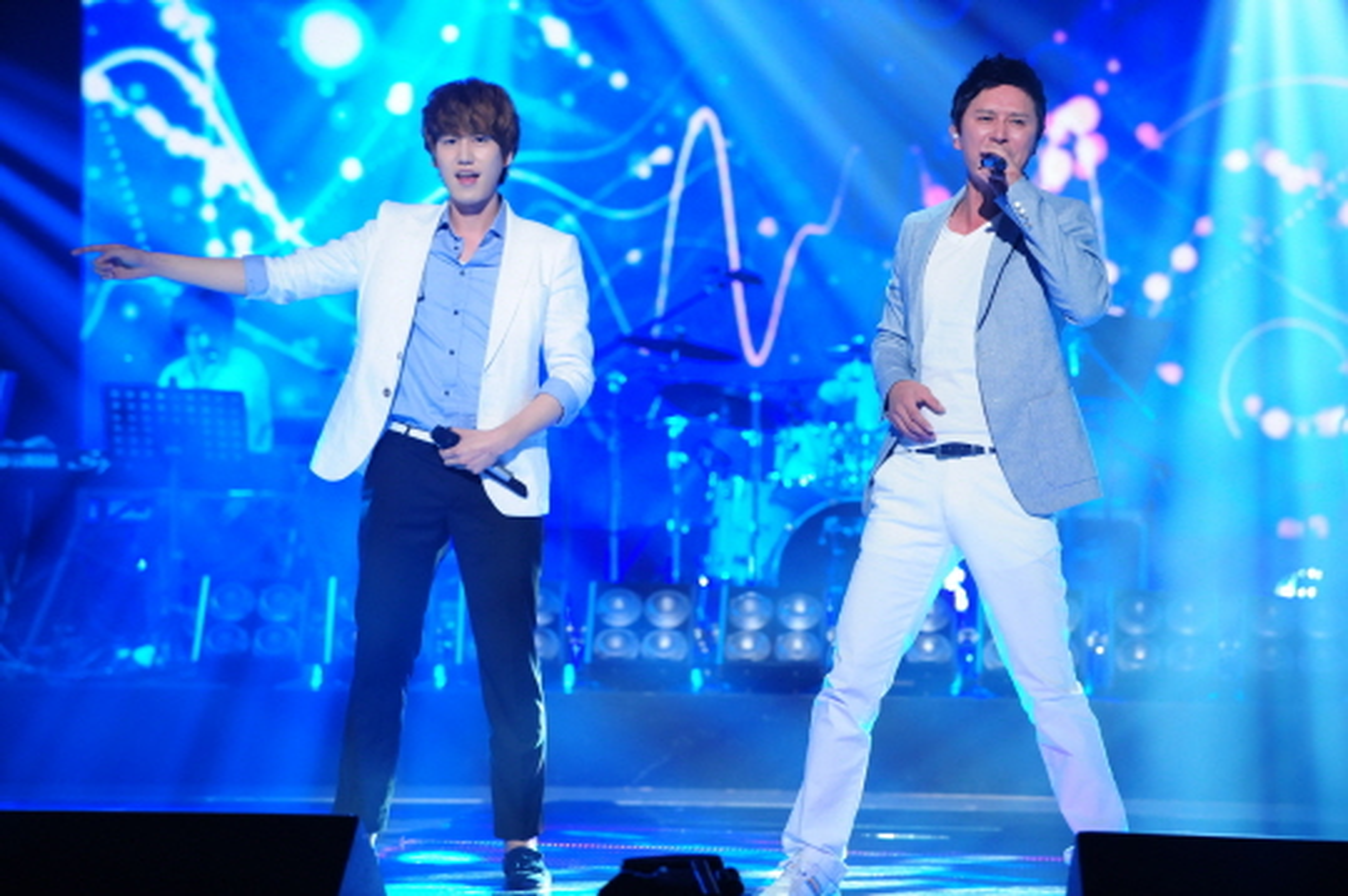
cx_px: 674
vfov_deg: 9.1
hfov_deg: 13.7
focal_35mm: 150
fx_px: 5611
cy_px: 448
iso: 2000
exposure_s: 1/320
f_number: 4
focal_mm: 150
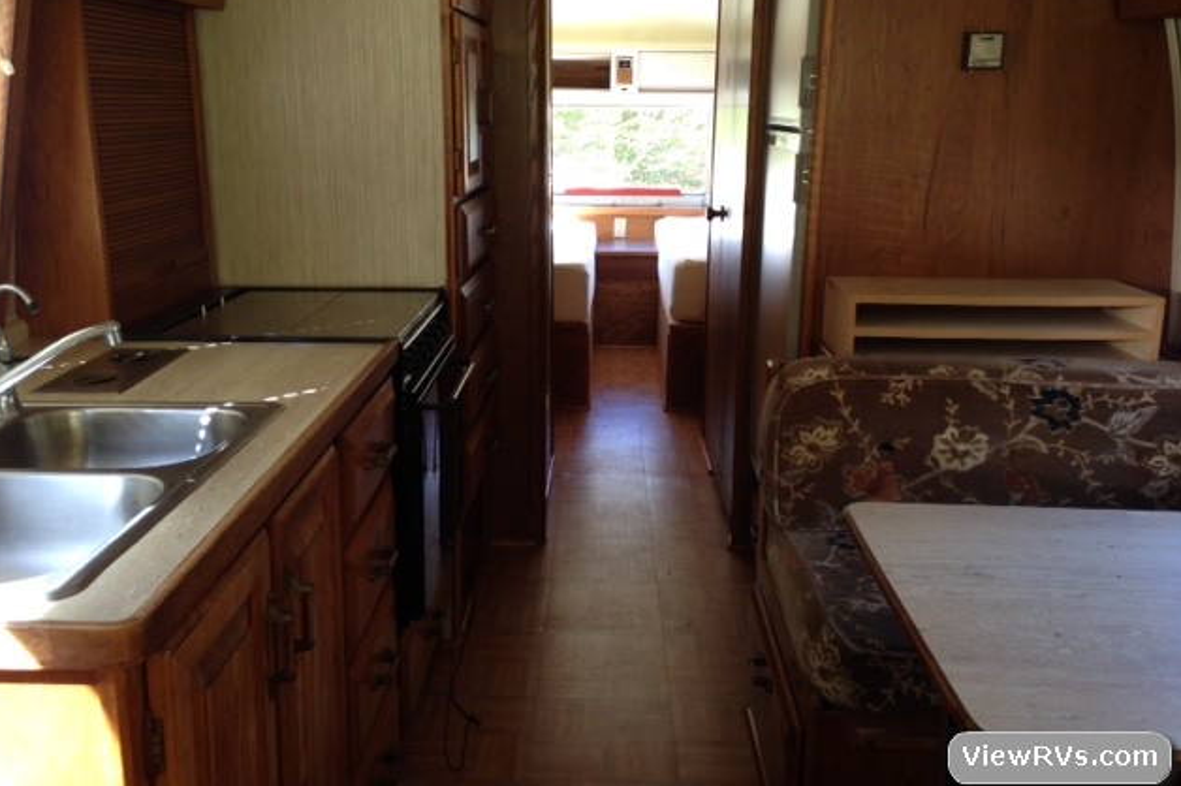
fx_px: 1148
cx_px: 585
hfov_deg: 54.5
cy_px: 350
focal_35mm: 35
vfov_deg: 37.8
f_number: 2.4
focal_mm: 4.12
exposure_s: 1/20
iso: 64
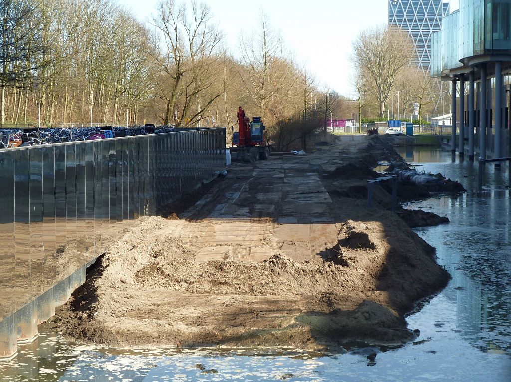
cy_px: 191
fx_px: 989
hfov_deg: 29.0
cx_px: 256
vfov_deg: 21.9
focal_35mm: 67
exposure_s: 1/160
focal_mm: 11
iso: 80
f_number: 4.1
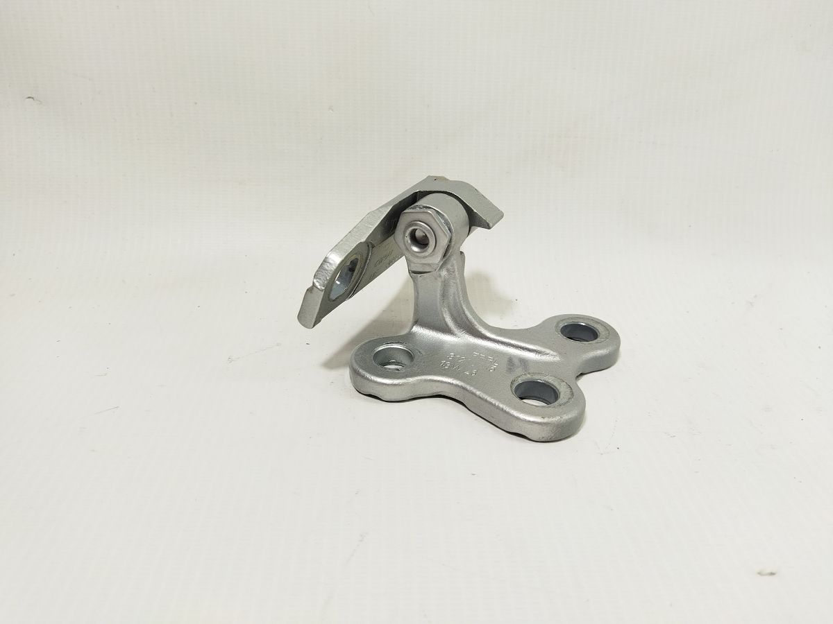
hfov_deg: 65.3
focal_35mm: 27
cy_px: 312
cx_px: 416
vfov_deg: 51.4
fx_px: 650
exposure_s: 1/103
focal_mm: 4.71
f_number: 1.79
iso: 99
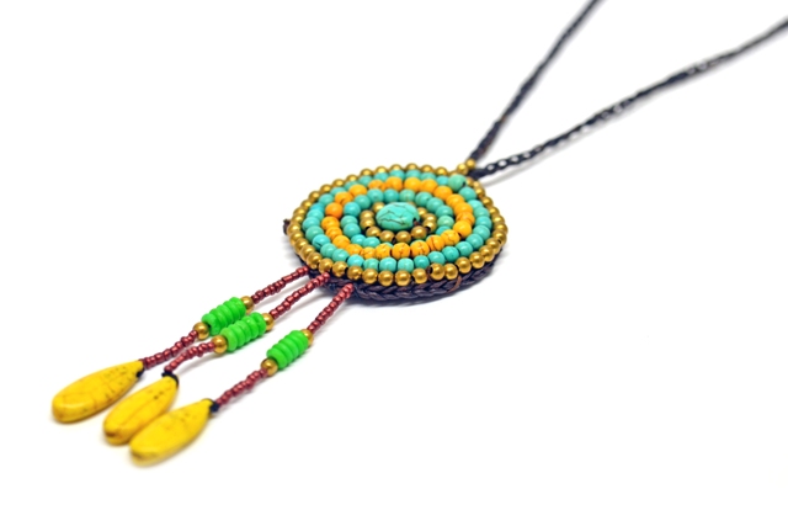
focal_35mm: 90
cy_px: 263
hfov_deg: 22.6
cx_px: 394
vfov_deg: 15.2
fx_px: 1970
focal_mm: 60
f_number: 5
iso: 400
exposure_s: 1/400
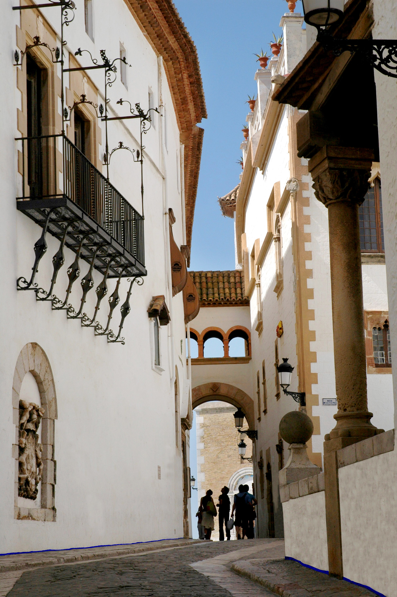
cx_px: 198
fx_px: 1243
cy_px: 298
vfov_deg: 27.0
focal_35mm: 75
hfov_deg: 18.1
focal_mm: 50
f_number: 10
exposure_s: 1/400
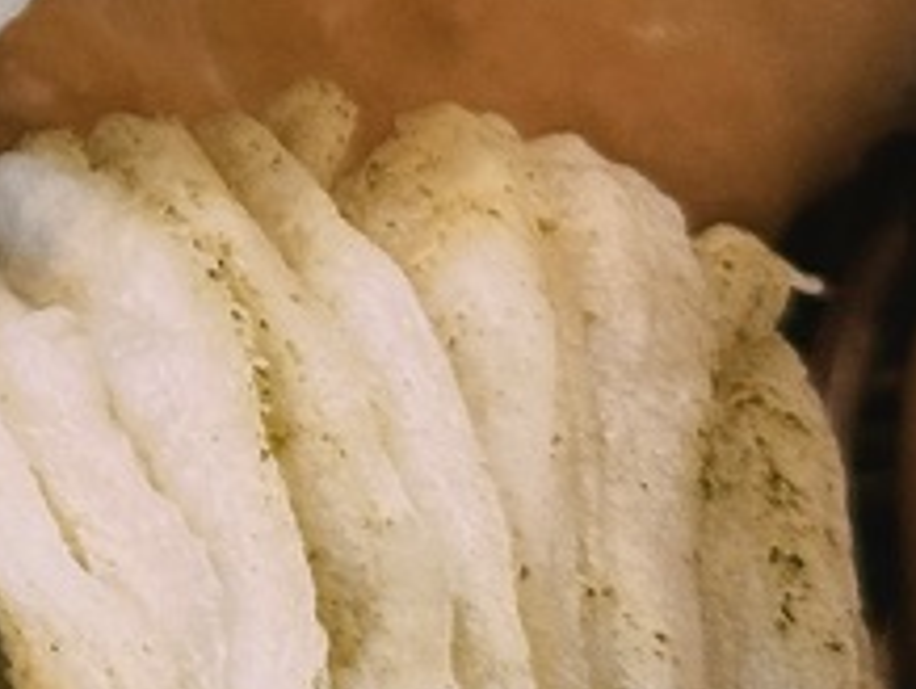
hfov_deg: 8.4
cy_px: -147
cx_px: -819
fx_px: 5960
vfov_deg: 6.6
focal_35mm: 225
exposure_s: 1/50
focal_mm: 6.76
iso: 160
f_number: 1.78
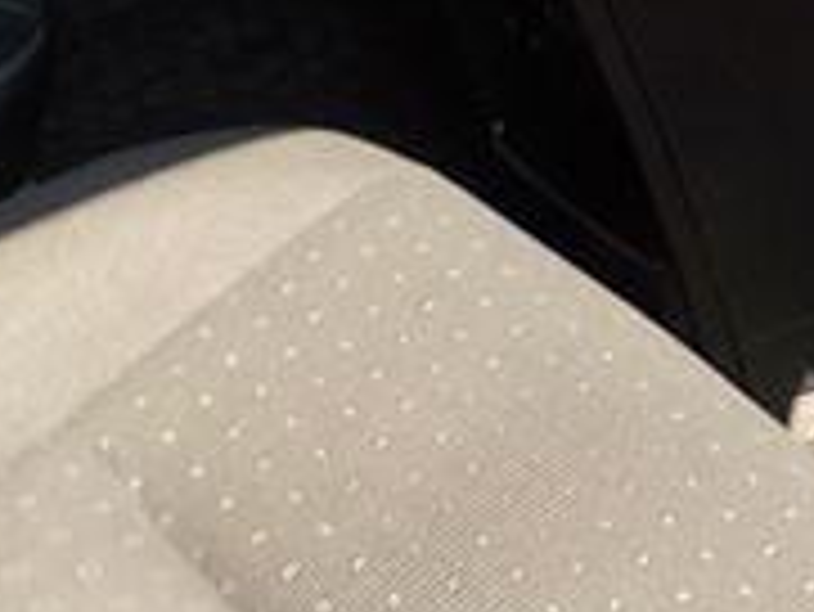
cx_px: 1007
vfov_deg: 12.9
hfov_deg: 17.6
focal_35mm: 106
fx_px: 2494
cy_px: -414
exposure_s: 1/125
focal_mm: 4.1
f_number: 3.3
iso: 125
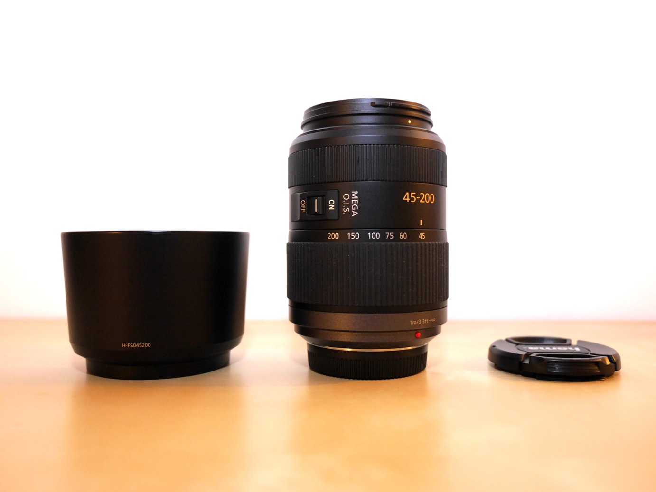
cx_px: 328
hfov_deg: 60.0
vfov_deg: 46.8
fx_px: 569
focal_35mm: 30
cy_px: 246
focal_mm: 15
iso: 800
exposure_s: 1/50
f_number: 2.8
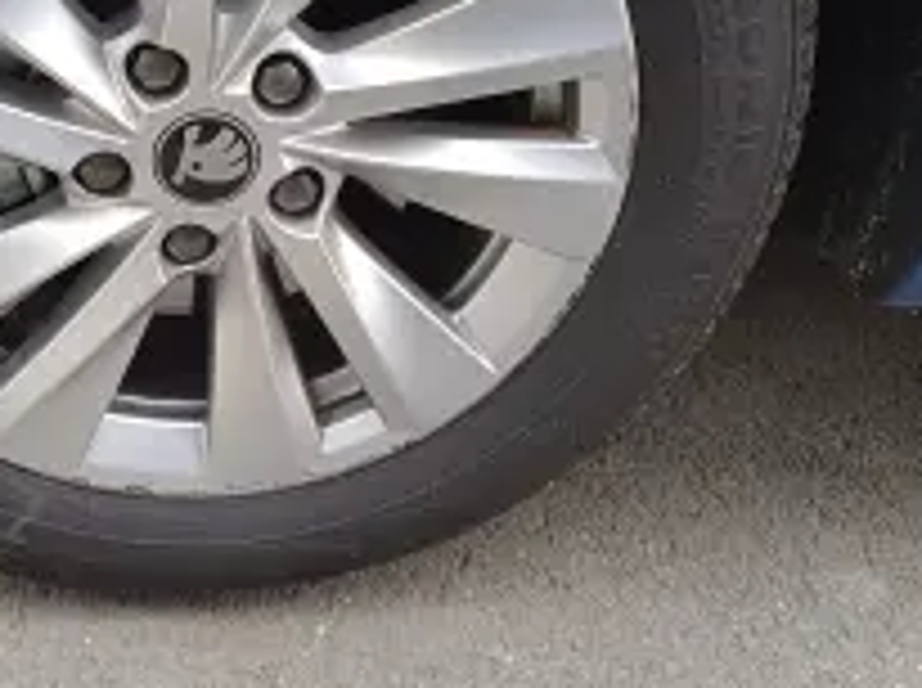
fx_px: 1170
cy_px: 99
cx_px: 135
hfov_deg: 40.5
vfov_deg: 31.6
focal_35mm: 44
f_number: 1.8
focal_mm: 4.65
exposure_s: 1/25
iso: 400
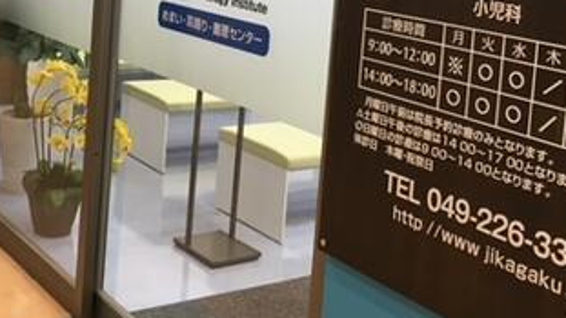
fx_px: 916
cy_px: -15
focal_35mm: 61
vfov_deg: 19.1
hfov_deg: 34.2
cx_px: 207
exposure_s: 1/33
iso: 32
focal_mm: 4.15
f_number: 2.2
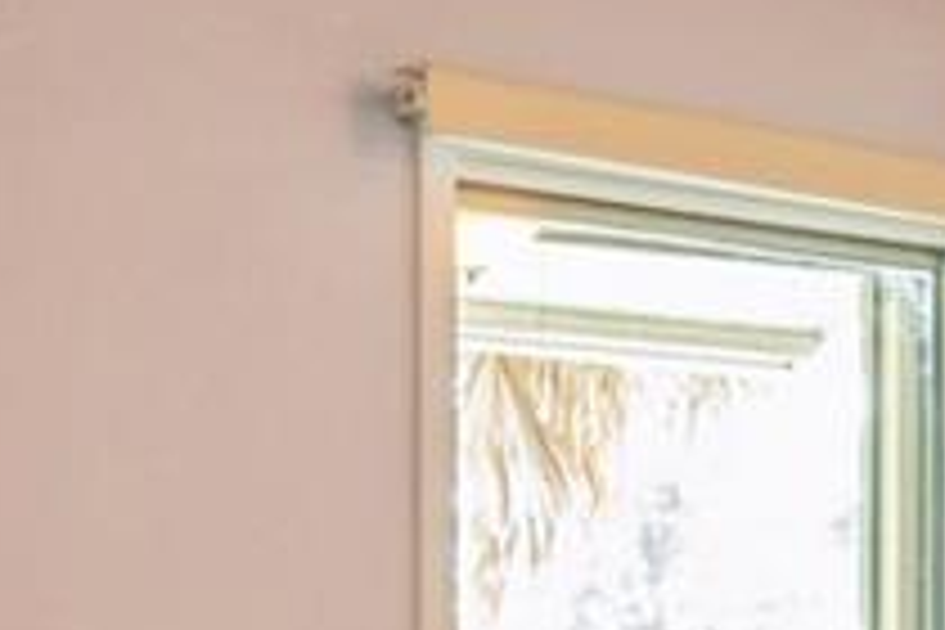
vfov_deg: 10.8
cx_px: 1296
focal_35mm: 126
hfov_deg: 15.4
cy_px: 684
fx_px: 3302
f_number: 8
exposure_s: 1/2
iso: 200
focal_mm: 11
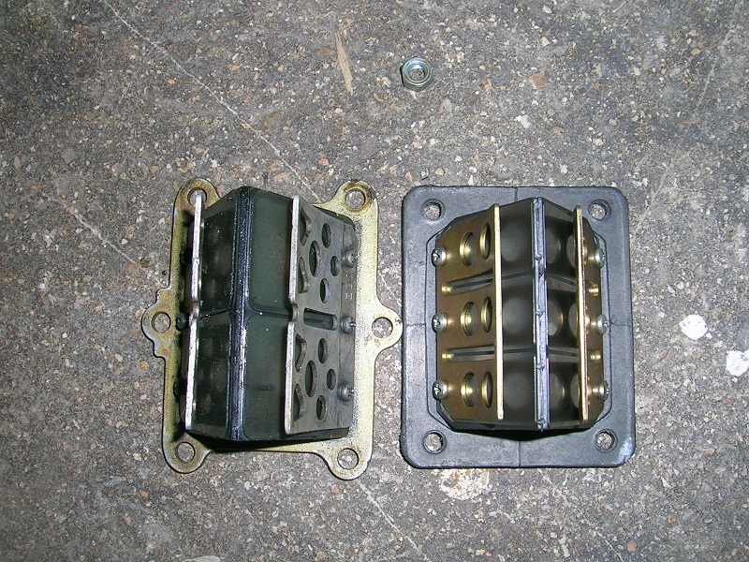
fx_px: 757
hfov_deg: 52.6
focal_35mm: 35
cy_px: 281
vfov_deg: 40.7
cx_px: 374
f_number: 4.8
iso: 50
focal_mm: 5.4
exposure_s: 1/60.1
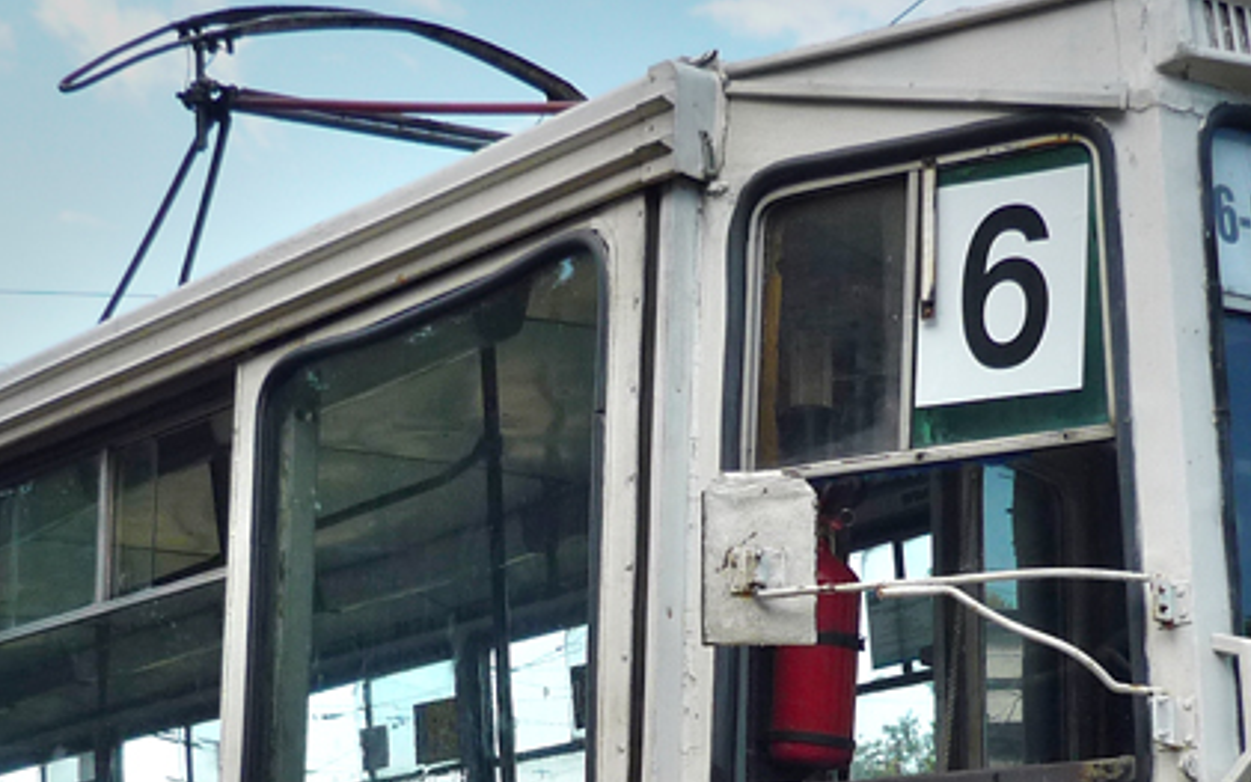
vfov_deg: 15.0
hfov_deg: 24.4
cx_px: 615
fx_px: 2898
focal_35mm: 85
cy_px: 838
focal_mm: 5.5
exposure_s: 1/500
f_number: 2.8
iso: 100
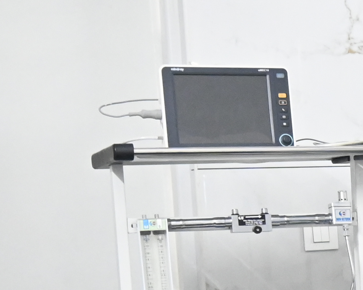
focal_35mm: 132
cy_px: 405
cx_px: 608
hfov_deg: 13.4
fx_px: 1418
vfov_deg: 11.3
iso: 2000
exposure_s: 1/100
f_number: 3.5
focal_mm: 16
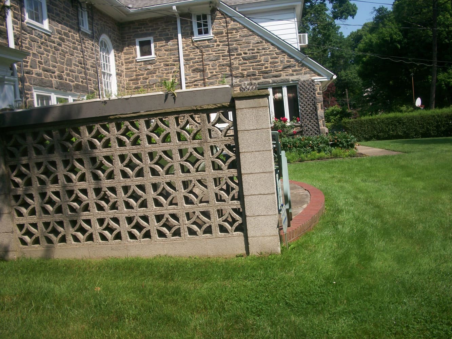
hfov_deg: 52.6
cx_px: 226
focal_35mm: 35
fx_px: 457
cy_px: 170
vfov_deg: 40.7
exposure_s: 1/320
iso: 80
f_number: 5.6
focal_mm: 6.3
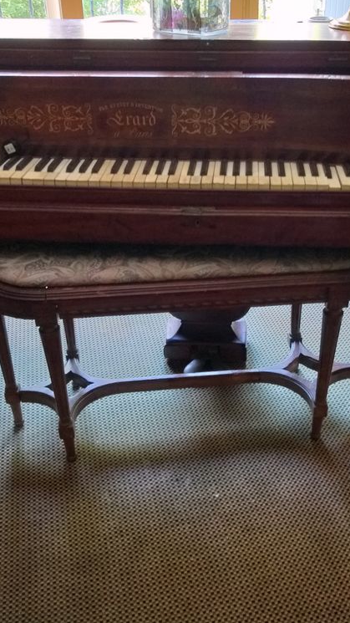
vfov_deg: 52.8
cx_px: 190
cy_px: 311
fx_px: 627
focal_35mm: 38
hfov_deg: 31.2
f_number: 1.7
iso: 250
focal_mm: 3.93
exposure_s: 1/33
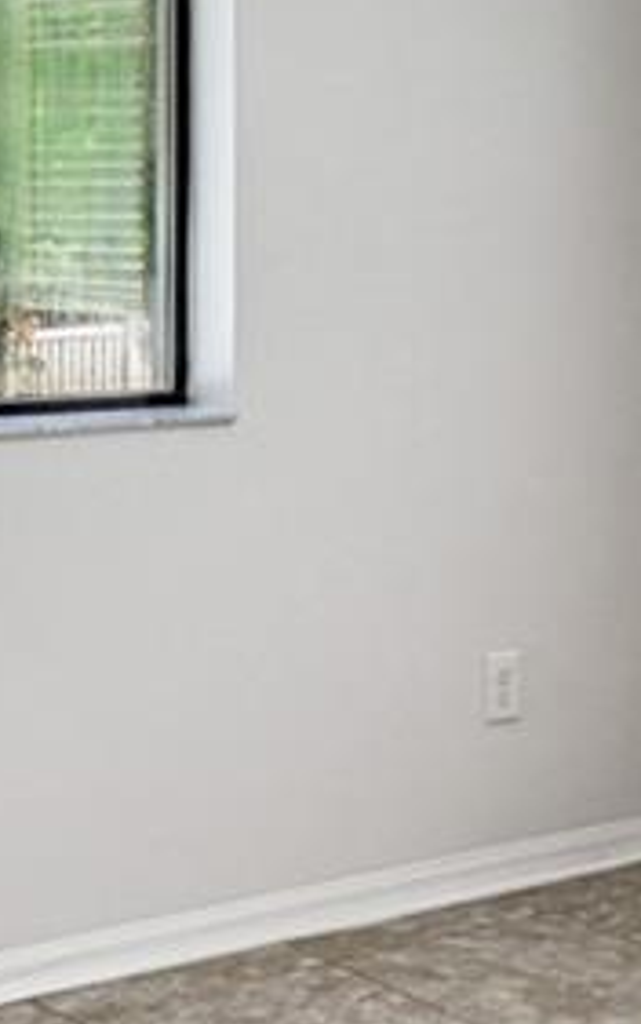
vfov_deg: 23.3
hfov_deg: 15.0
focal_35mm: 87
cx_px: 441
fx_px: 2428
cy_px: 146
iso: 100
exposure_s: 1/15
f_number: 7.1
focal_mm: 10
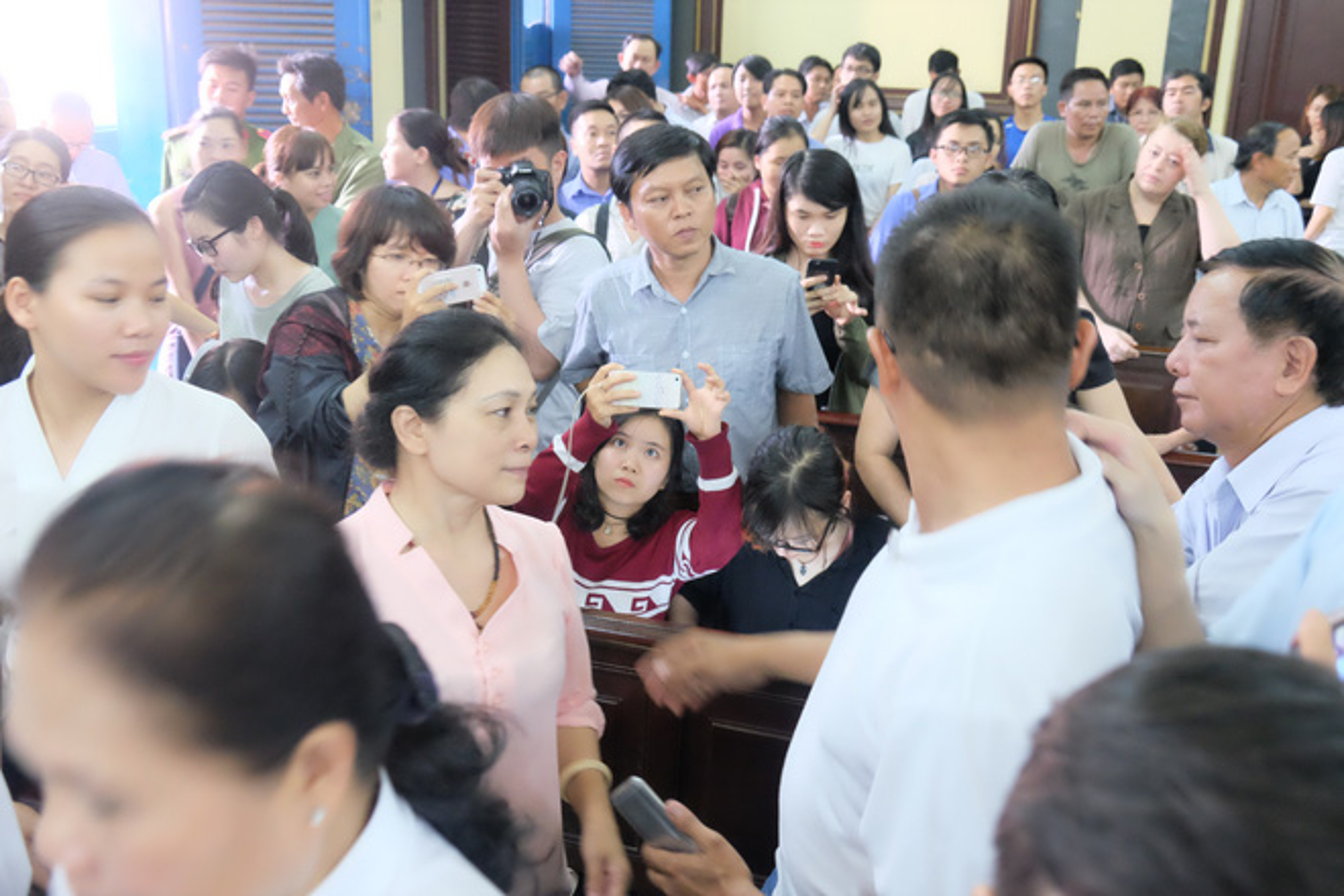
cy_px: 448
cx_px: 672
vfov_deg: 37.9
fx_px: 1307
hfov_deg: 54.4
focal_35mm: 35
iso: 6400
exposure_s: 1/20
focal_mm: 23.3
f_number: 4
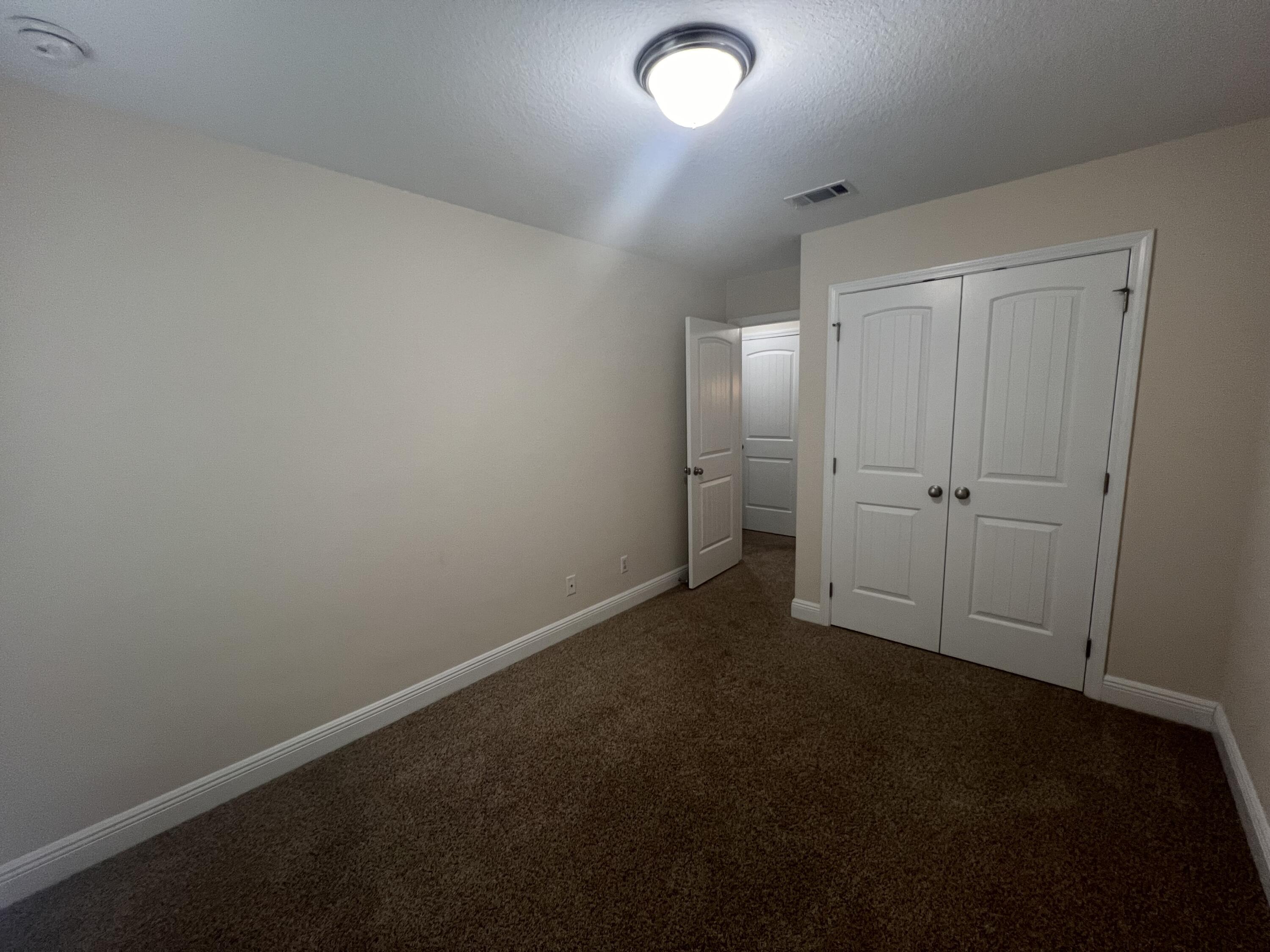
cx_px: 635
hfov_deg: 106.2
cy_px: 476
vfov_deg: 89.9
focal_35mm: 13
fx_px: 477
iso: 160
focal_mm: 1.57
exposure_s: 1/60
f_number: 1.8
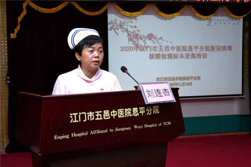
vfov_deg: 31.1
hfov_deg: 45.5
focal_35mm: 43
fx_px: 300
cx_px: 126
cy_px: 84
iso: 400
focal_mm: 29
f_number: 4
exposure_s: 1/100
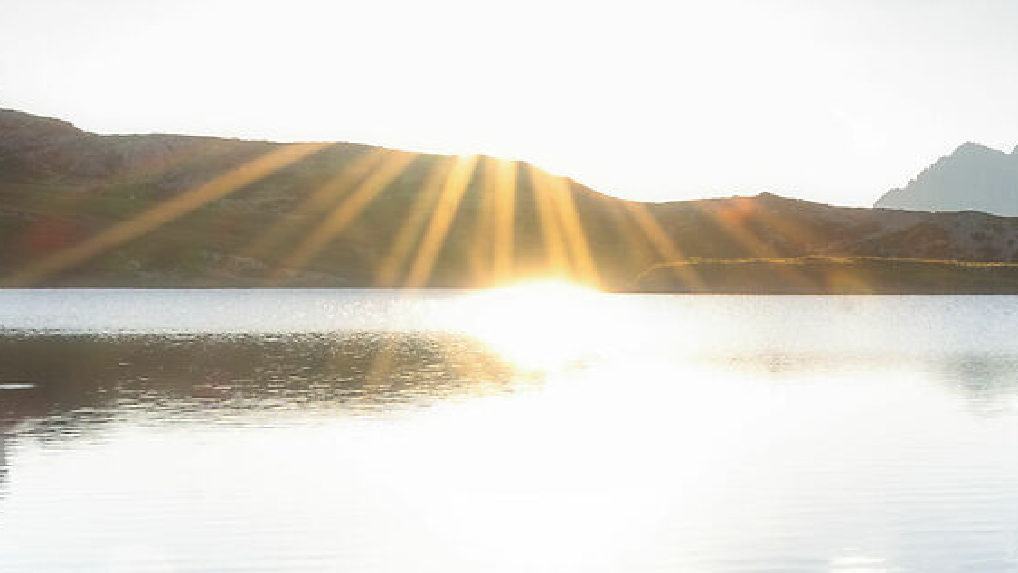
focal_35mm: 67
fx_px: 1809
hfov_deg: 26.5
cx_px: 1334
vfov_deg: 17.4
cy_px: 634
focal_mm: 15
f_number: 16
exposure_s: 1/20
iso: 50
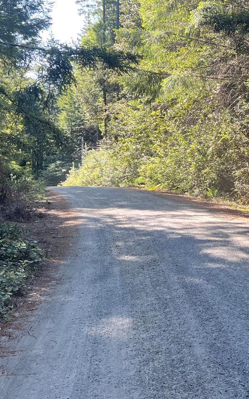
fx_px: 554
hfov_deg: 24.5
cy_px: 159
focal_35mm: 51
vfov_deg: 39.4
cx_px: 233
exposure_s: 1/274
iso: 40
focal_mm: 5.7
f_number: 1.5
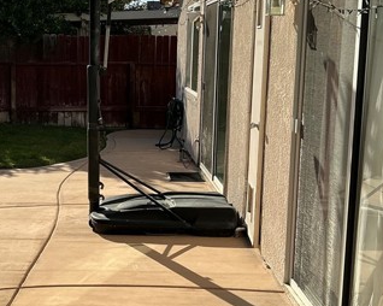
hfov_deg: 33.1
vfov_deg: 27.6
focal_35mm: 55
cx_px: 69
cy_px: 141
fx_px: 623
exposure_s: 1/2667
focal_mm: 3
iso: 25
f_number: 1.8
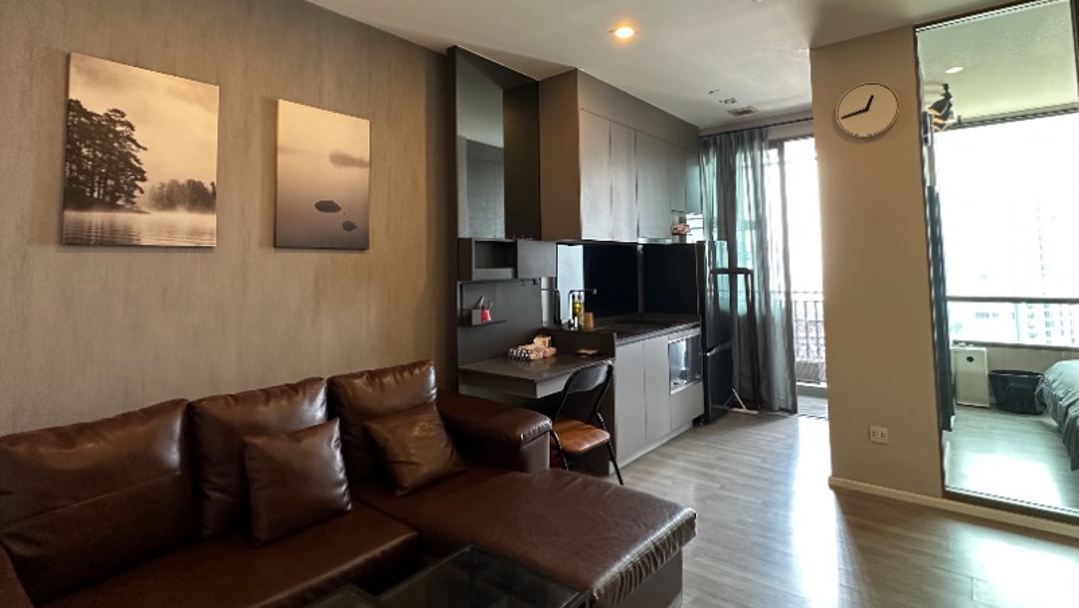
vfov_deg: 57.7
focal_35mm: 19
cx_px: 532
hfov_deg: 89.6
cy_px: 233
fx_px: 544
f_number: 2.2
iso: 250
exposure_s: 1/50
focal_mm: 2.22
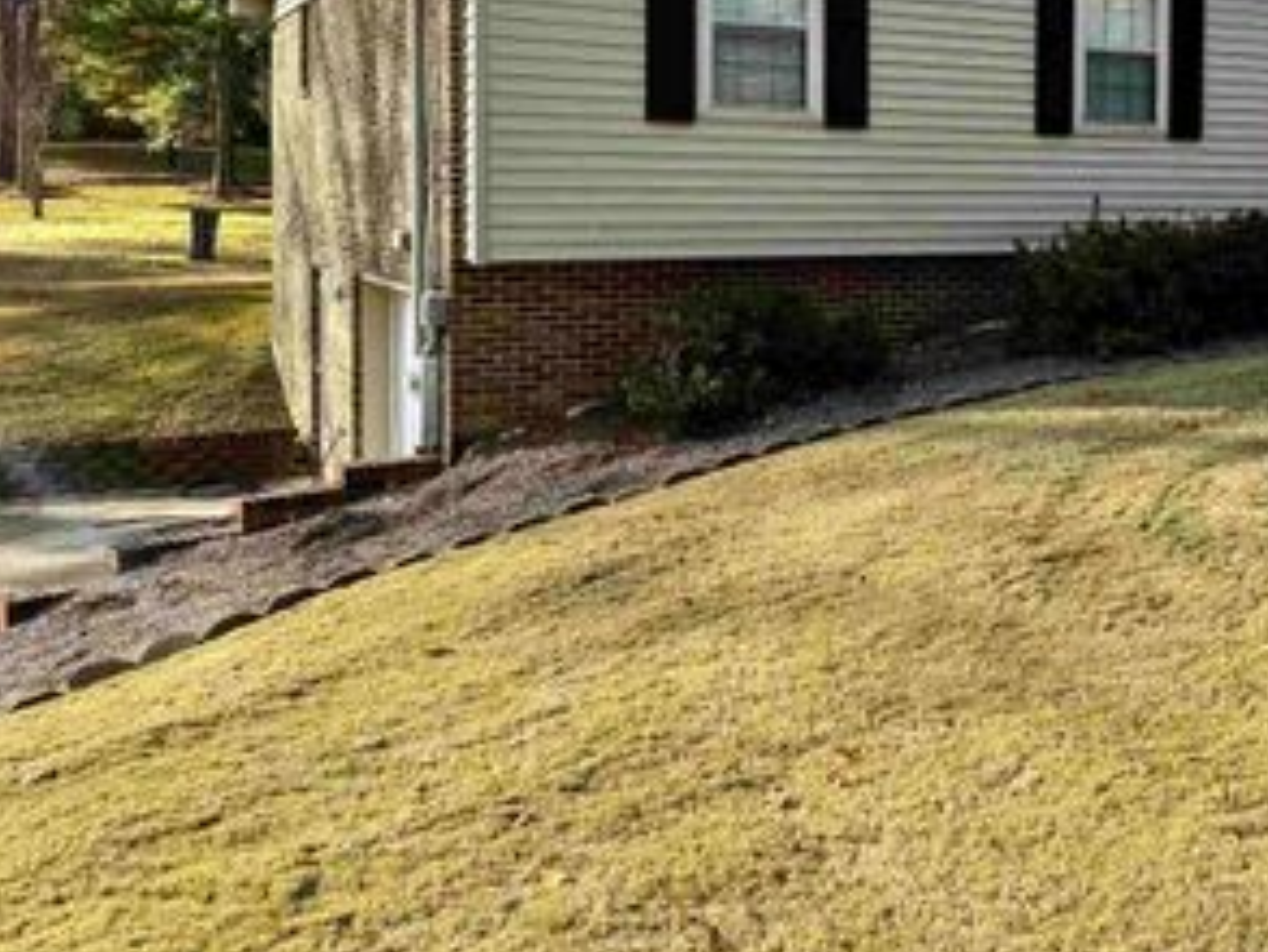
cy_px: 219
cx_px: 939
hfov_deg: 44.4
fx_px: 1502
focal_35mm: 41
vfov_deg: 34.3
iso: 80
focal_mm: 6.76
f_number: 1.78
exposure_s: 1/1285
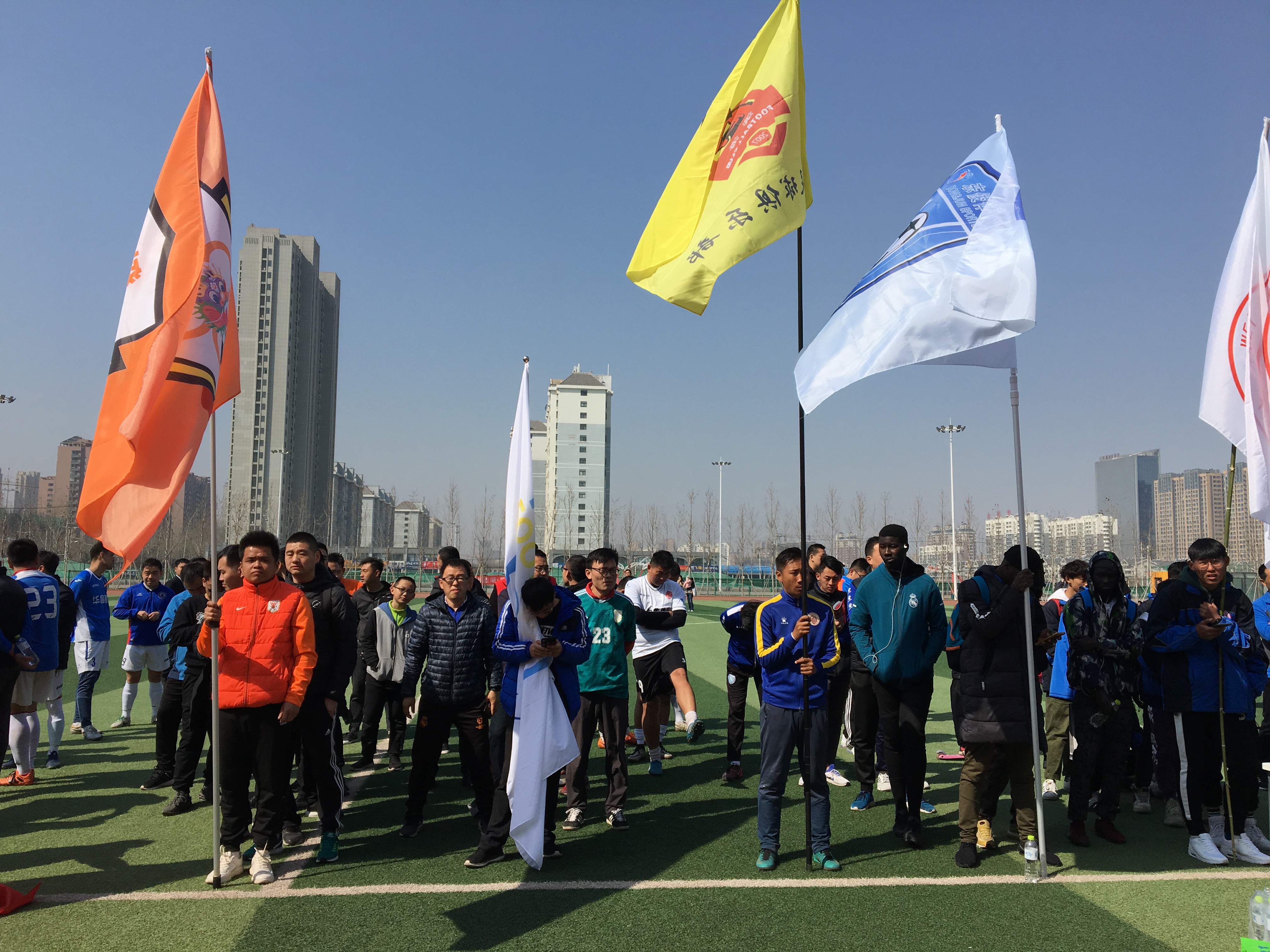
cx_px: 635
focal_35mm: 29
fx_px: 1064
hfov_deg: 61.7
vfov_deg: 48.2
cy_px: 476
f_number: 2.2
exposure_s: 1/2404
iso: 25
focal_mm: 4.15
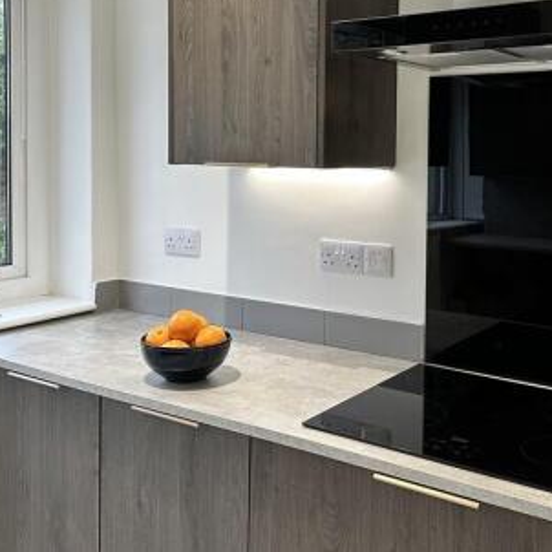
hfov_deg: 40.6
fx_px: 740
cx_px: 345
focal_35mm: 41
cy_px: 182
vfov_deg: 40.4
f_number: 1.78
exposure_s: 1/100
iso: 200
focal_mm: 6.86
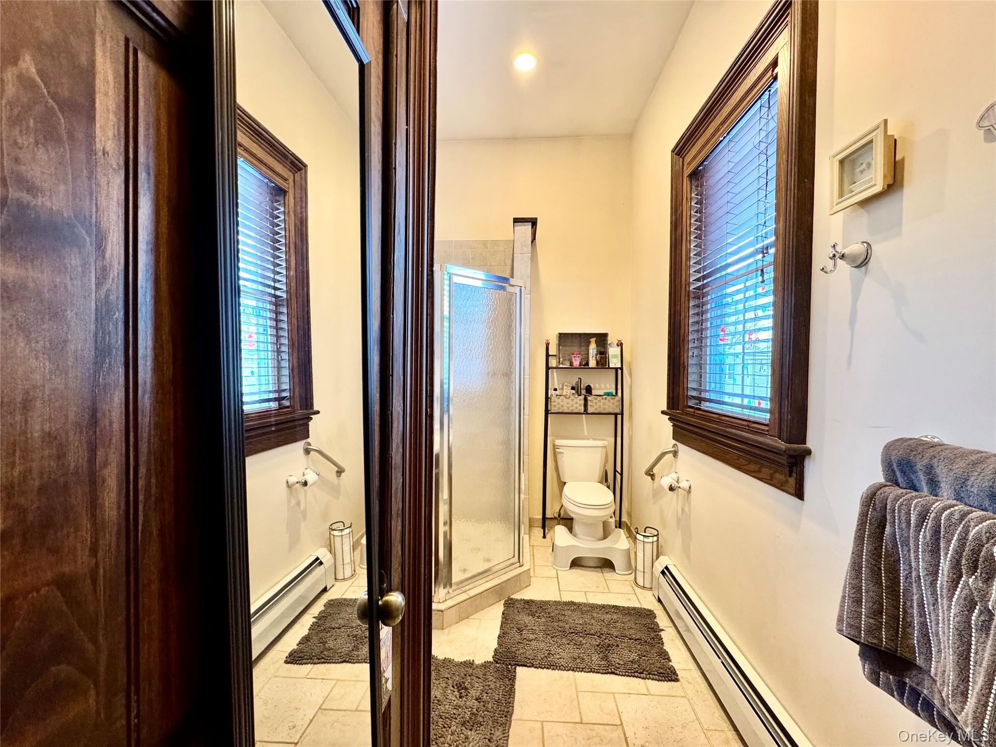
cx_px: 498
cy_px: 374
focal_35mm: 14
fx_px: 403
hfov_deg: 102.1
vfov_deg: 85.7
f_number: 2.2
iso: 250
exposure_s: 1/60
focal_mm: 2.22
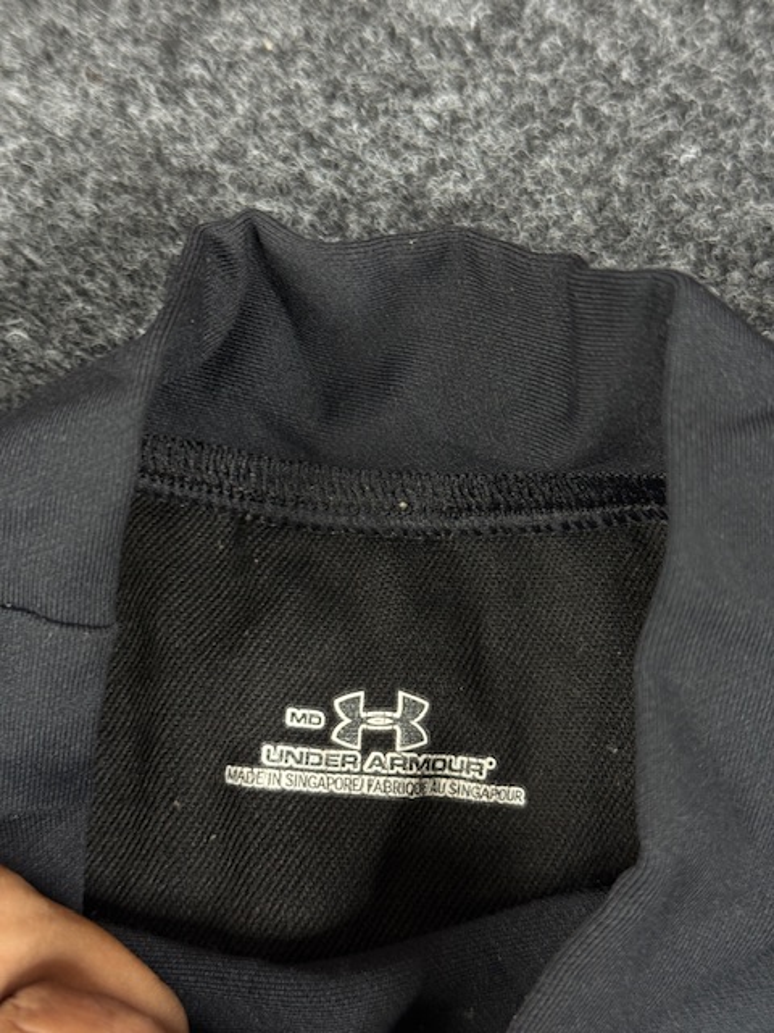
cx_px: 387
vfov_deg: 39.7
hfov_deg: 30.3
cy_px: 516
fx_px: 1431
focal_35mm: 48
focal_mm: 6.76
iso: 250
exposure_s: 1/33
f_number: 1.78
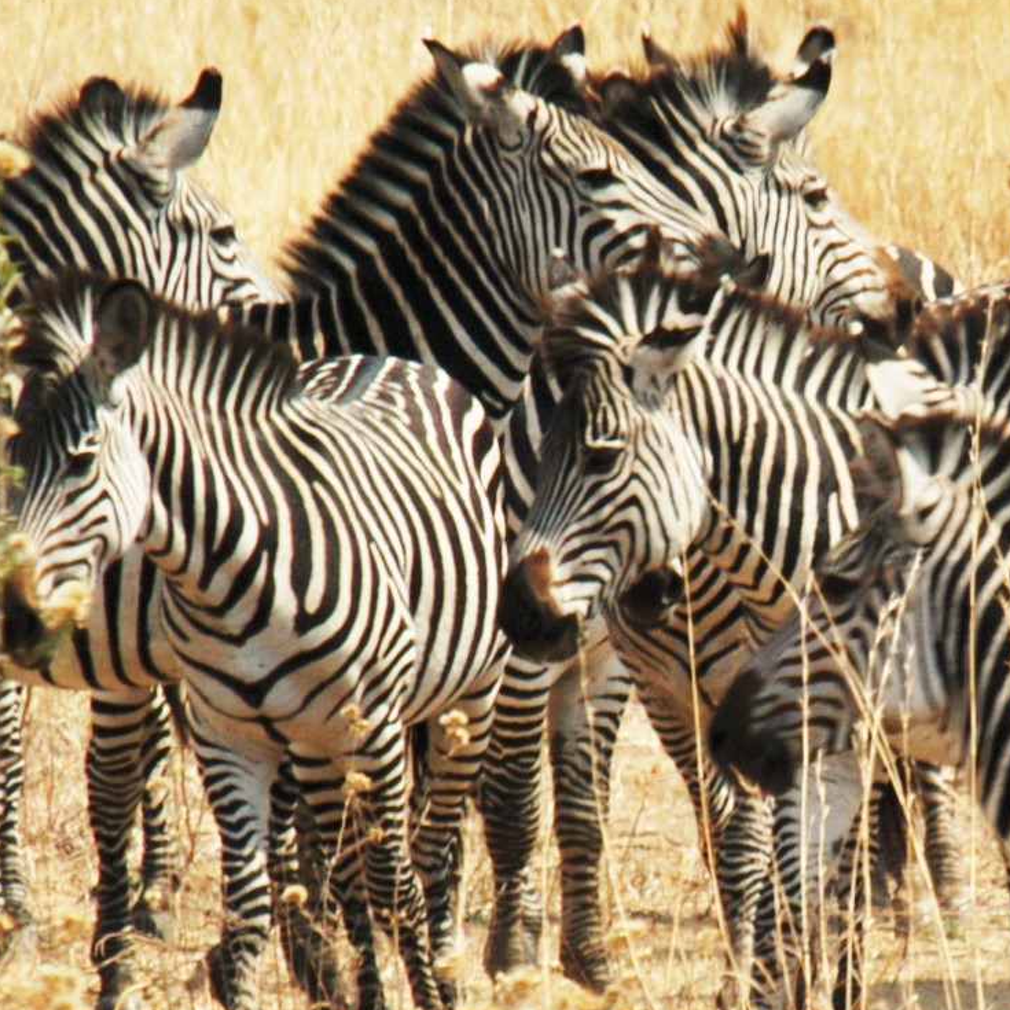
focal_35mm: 2085
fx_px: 68826
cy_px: 596
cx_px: 1047
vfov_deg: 0.8
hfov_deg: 0.8
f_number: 14
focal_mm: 400
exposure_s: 1/250
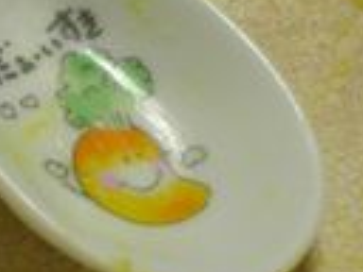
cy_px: -11
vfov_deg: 7.3
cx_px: 91
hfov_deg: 9.7
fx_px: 2129
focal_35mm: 203
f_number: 3.9
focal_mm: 10.8
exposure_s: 1/3.9
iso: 63
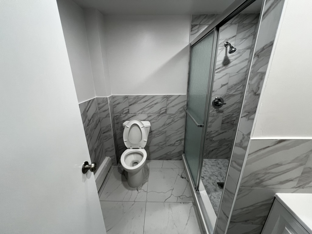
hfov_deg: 106.2
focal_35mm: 13
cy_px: 117
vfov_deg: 89.9
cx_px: 156
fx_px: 117
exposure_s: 1/120
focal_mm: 1.57
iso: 160
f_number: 1.8
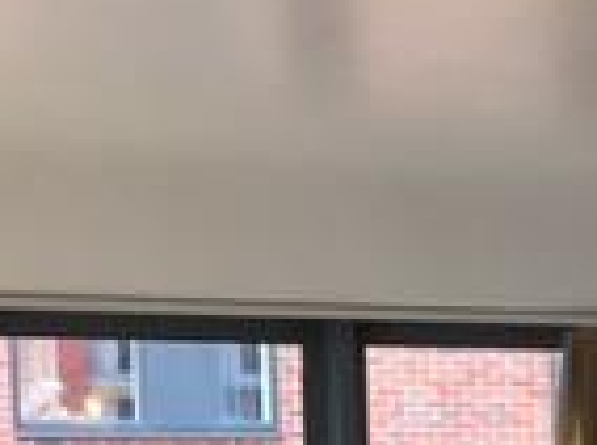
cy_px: 722
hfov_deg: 14.5
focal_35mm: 131
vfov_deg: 10.8
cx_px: 774
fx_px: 2255
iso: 40
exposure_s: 1/100
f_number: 2.2
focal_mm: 4.15
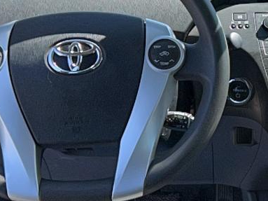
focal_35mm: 87
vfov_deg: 16.9
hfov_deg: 21.4
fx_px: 673
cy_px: 78
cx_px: 292
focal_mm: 5.7
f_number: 1.5
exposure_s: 1/1792
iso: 32
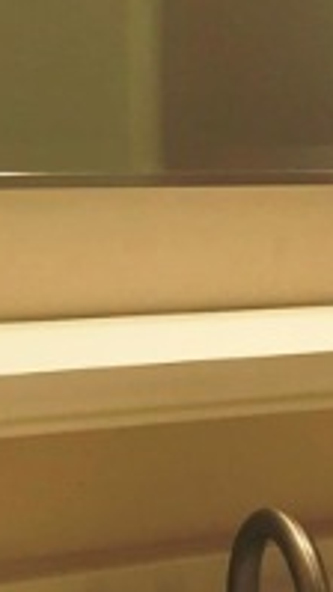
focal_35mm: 118
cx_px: 728
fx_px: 1852
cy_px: 452
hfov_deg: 9.4
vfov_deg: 18.0
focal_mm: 3.99
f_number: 1.8
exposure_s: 1/120
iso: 32
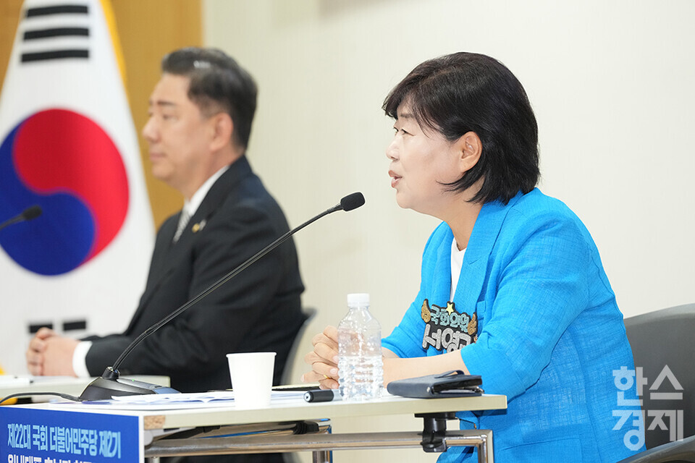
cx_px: 348
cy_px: 232
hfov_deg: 11.5
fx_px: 3436
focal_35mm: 178
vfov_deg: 7.7
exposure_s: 1/200
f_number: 4.5
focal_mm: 178
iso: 3200
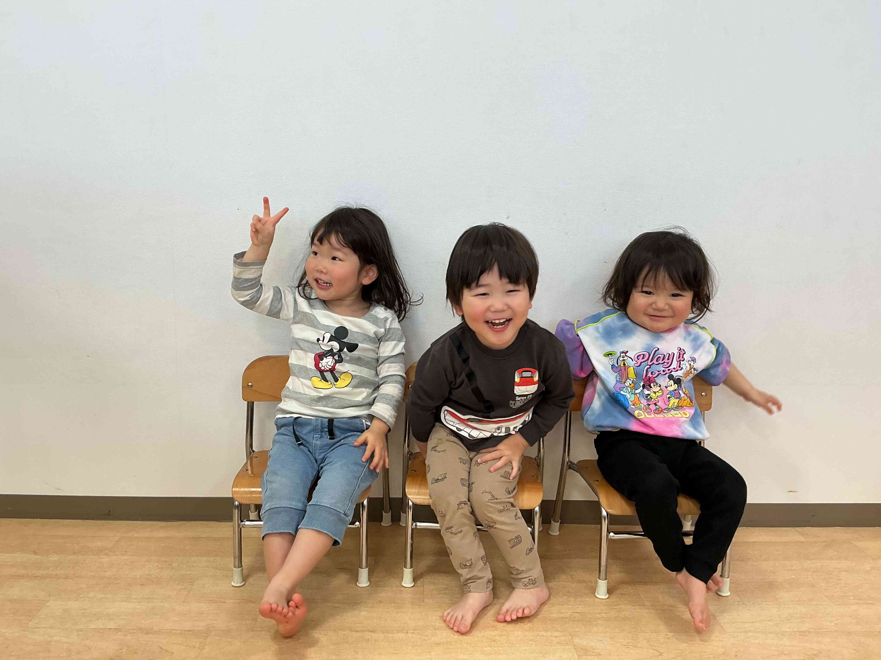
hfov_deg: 61.7
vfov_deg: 48.2
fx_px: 738
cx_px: 440
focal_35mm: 29
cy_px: 330
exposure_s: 1/120
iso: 50
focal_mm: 3
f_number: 1.8
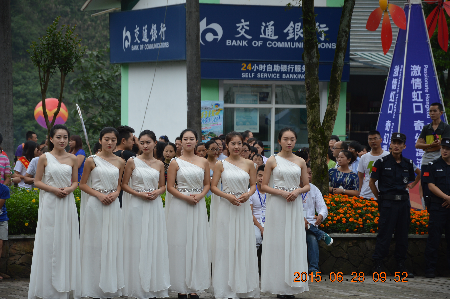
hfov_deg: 13.1
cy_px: 150
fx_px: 1967
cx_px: 225
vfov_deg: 8.7
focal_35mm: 158
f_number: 5.6
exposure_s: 1/125
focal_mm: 105
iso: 100
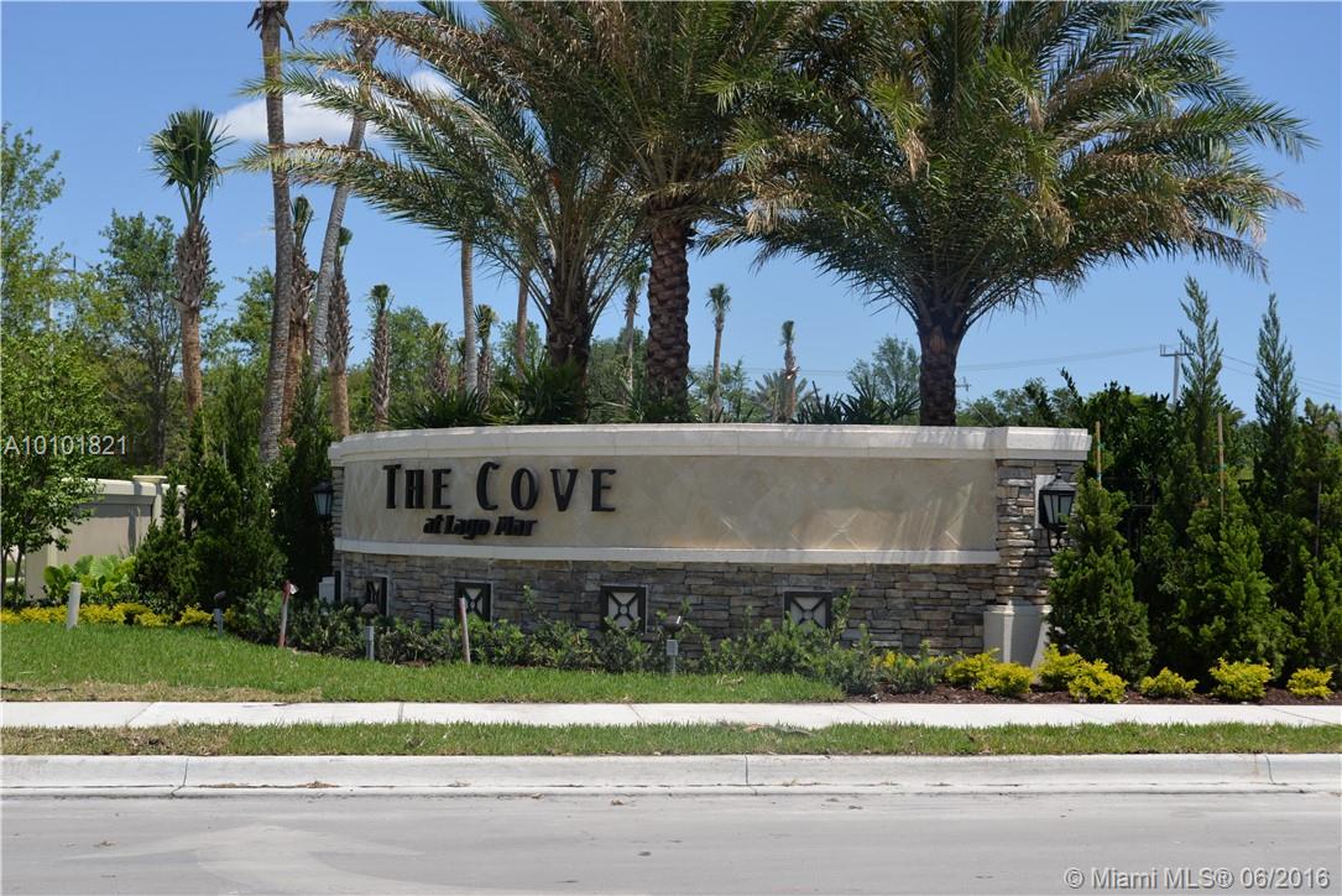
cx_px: 671
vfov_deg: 28.1
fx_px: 1790
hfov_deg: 41.1
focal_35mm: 48
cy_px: 448
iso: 100
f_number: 8
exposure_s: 1/250
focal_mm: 48
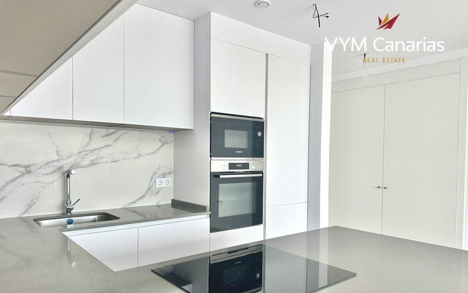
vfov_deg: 47.4
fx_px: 332
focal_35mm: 26
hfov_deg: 70.4
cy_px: 170
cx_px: 234
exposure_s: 1/230
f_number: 1.78
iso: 64
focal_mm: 6.86
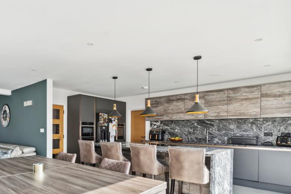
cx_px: 89
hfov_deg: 72.9
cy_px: 131
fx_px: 186
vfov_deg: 54.0
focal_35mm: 23
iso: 640
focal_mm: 16
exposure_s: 1/100
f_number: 8
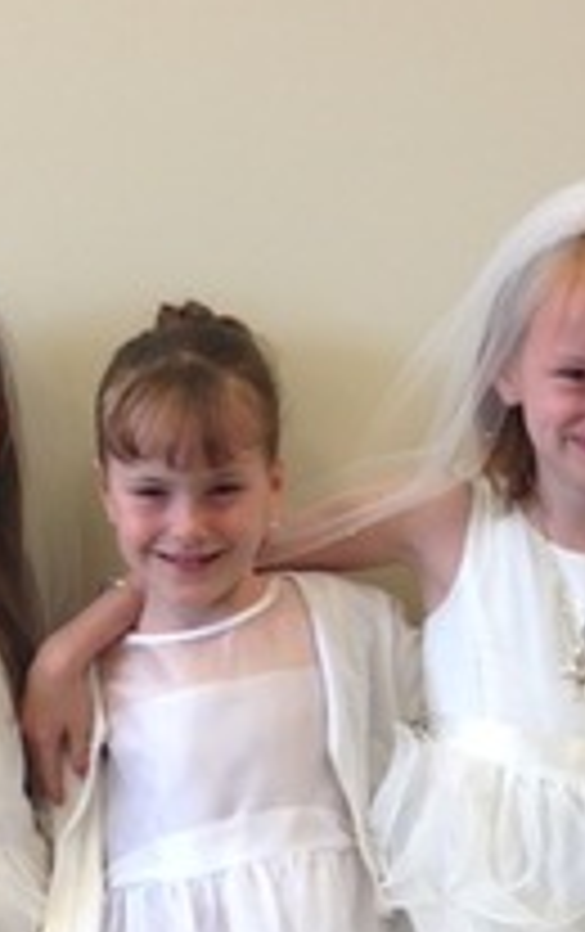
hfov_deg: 16.2
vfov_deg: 24.8
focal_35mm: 81
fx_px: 2059
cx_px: 324
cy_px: 815
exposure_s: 1/24
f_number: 2.4
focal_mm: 4.12
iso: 50
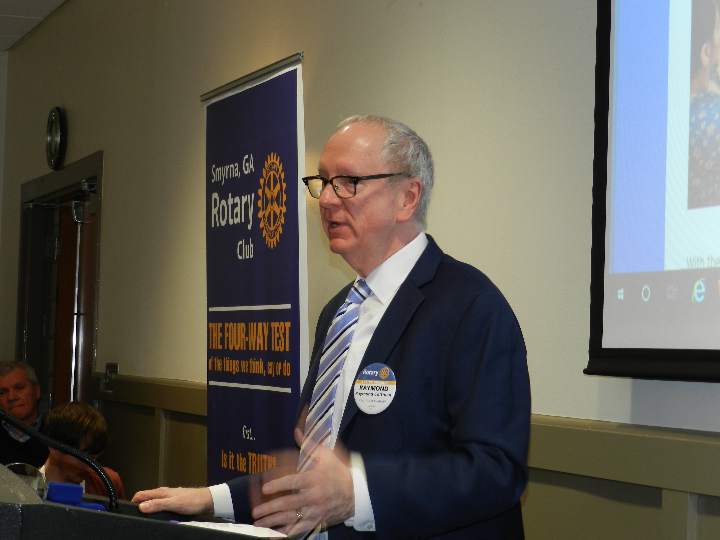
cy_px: 270
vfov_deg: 17.6
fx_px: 1747
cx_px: 360
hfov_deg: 23.3
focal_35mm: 84
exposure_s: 1/30
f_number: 4.4
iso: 200
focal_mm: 14.9
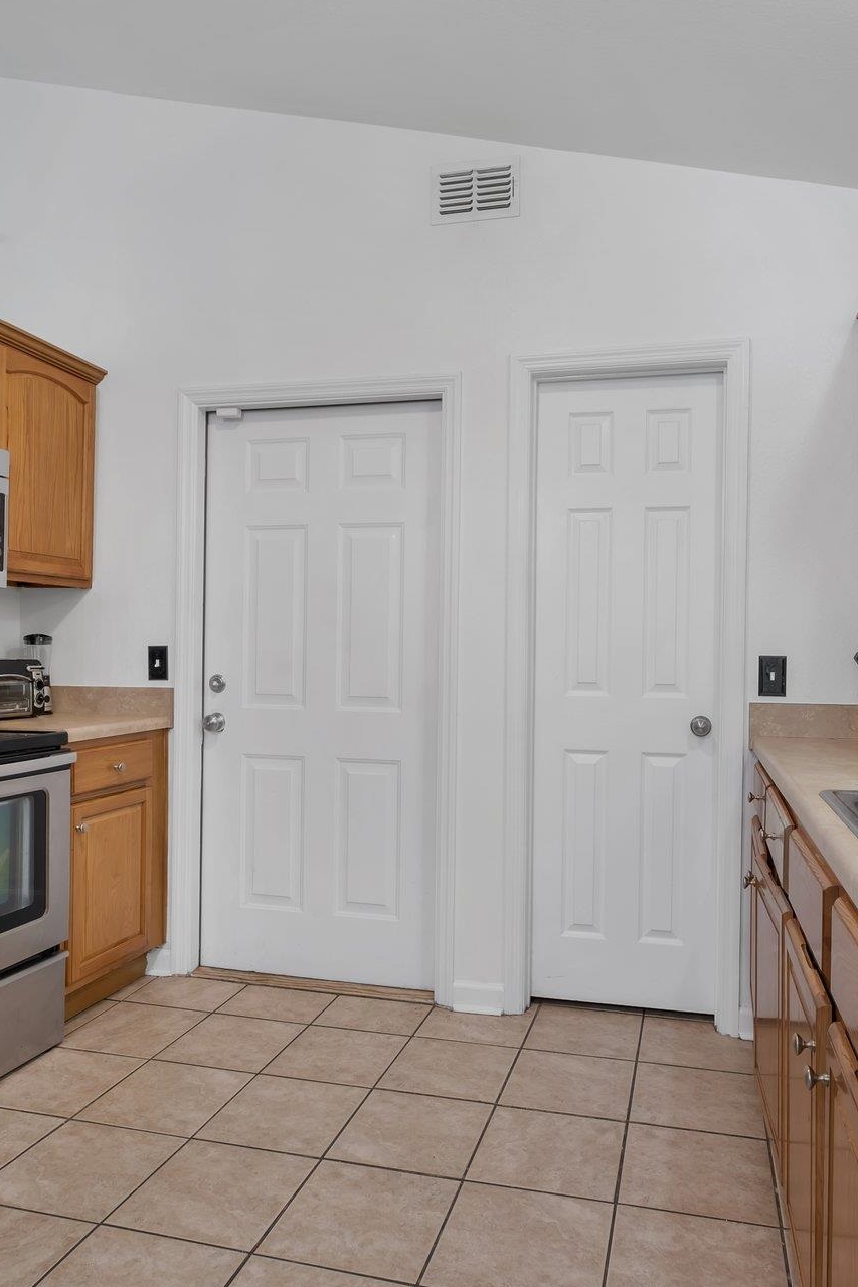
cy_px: 673
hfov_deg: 52.9
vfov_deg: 73.7
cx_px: 488
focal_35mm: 24
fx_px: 858
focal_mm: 10
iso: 250
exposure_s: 1.3
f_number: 8
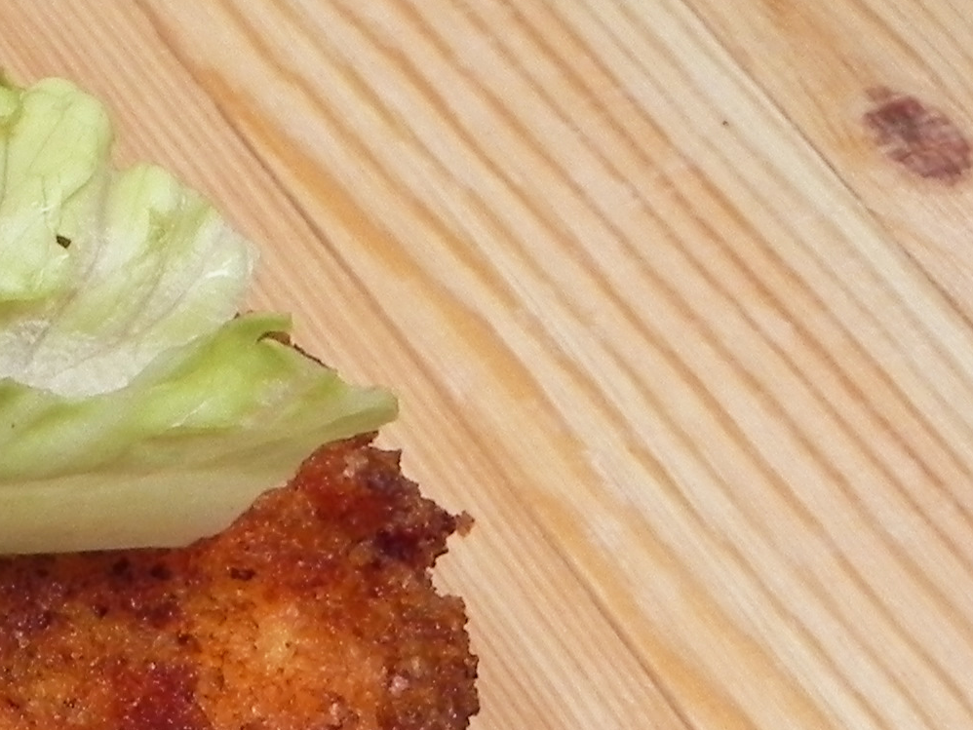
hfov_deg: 15.8
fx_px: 2980
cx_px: -792
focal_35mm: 106
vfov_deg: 13.5
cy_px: 899
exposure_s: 1/30.8
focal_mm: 5.2
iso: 178
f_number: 4.5
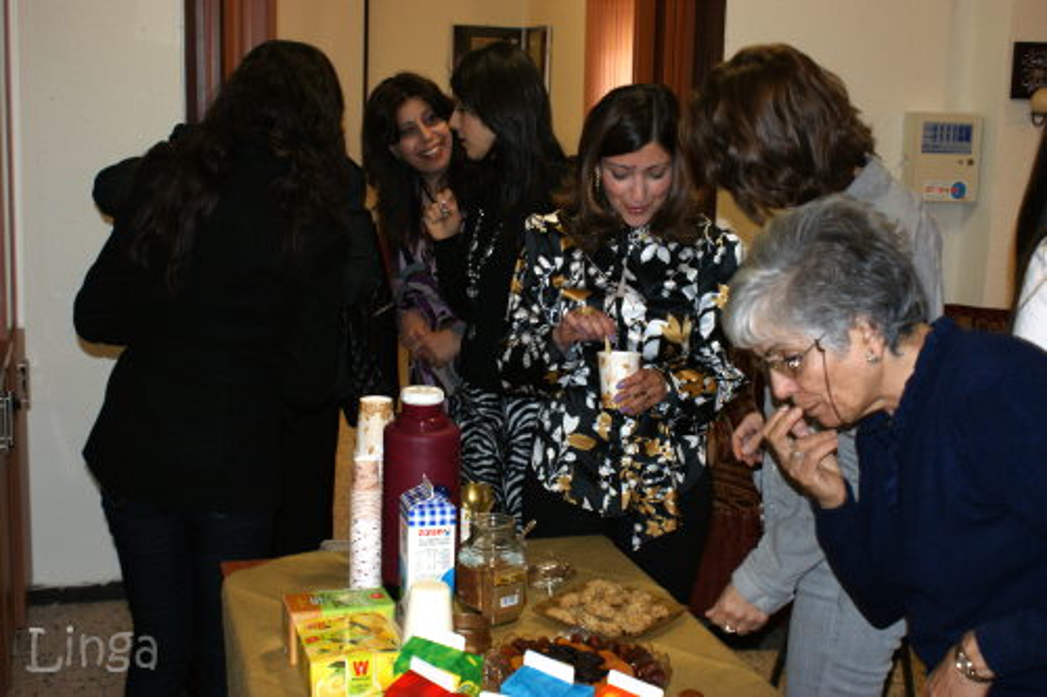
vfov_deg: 29.8
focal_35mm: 45
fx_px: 1308
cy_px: 348
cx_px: 524
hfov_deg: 43.6
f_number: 5.6
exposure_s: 1/60
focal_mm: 30
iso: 400
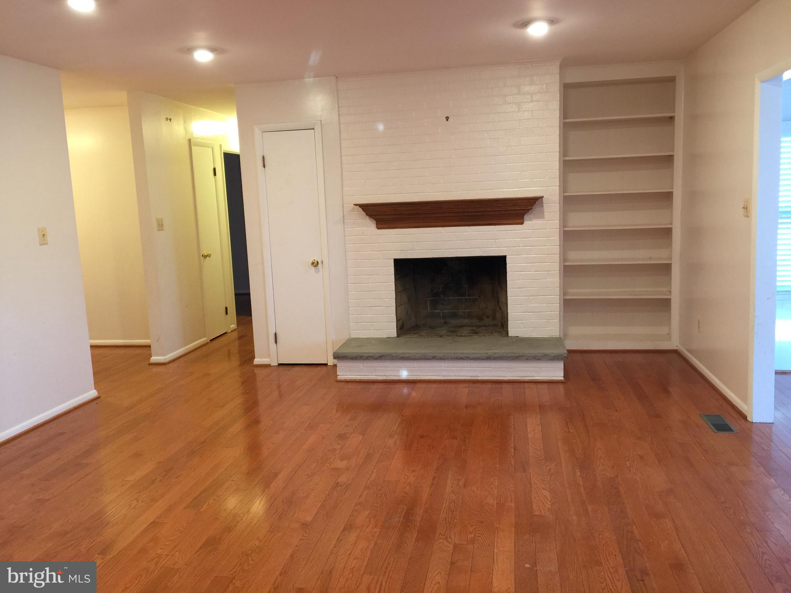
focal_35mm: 29
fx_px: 663
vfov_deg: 48.2
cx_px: 396
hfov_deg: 61.7
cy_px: 296
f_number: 2.2
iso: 50
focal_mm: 4.15
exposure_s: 1/15
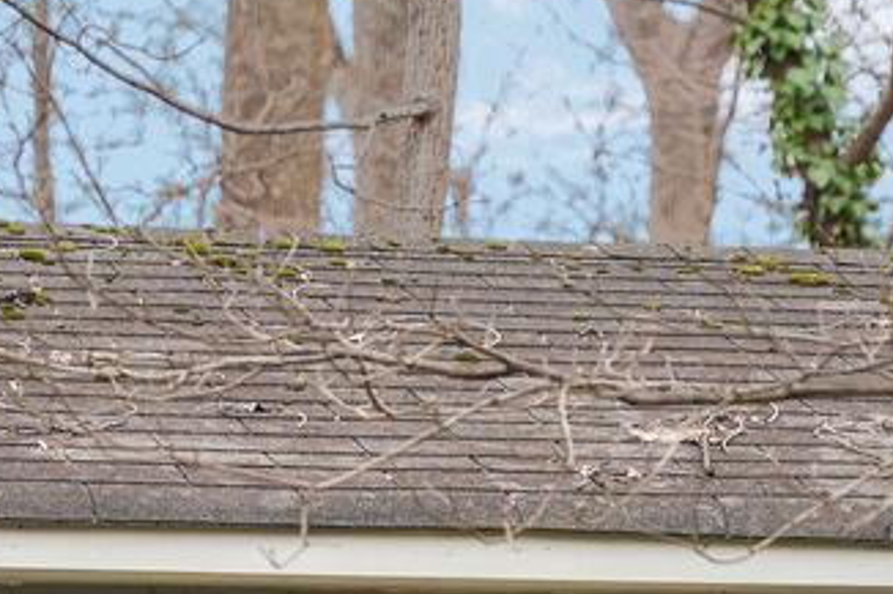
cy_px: 1404
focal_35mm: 332
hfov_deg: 6.2
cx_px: 485
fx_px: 8222
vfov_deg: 4.1
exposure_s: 1/125
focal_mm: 62.5
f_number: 2.8
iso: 100
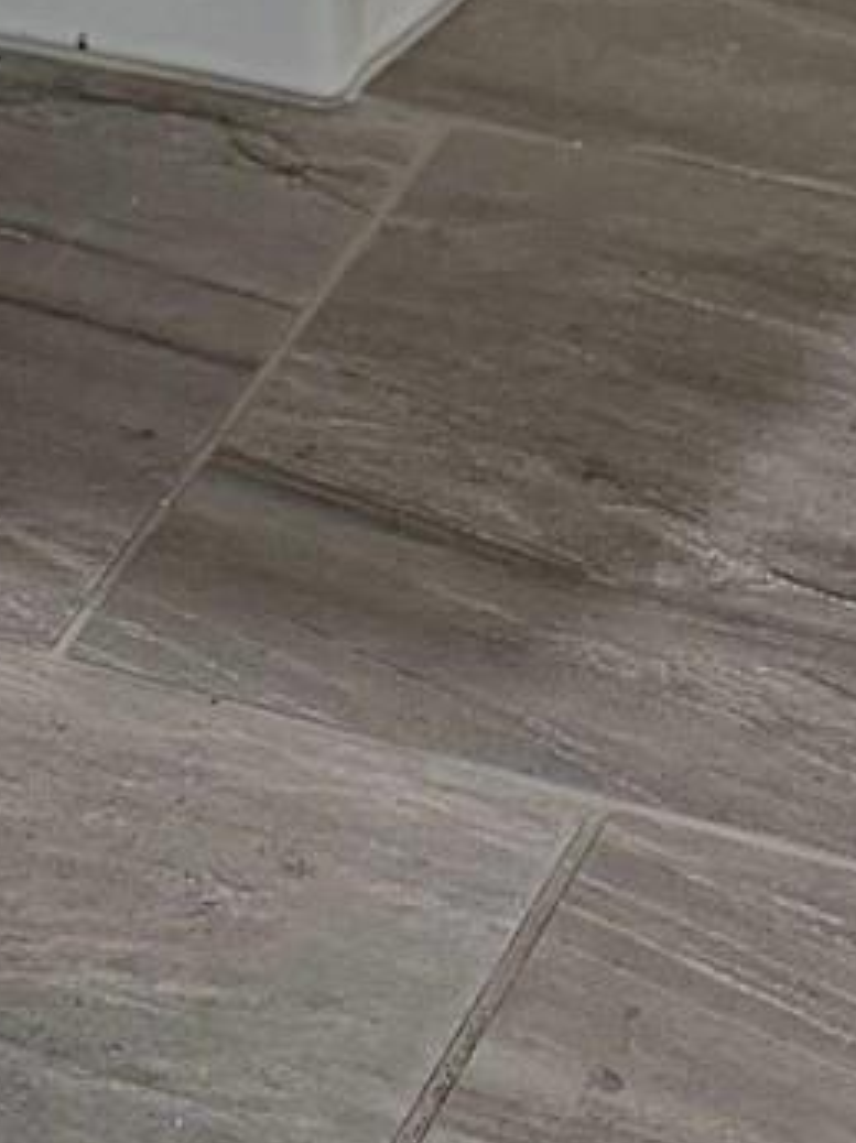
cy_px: -2610
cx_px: 899
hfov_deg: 9.2
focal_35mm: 160
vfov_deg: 9.1
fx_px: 5282
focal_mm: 6.76
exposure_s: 1/60
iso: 160
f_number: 1.78
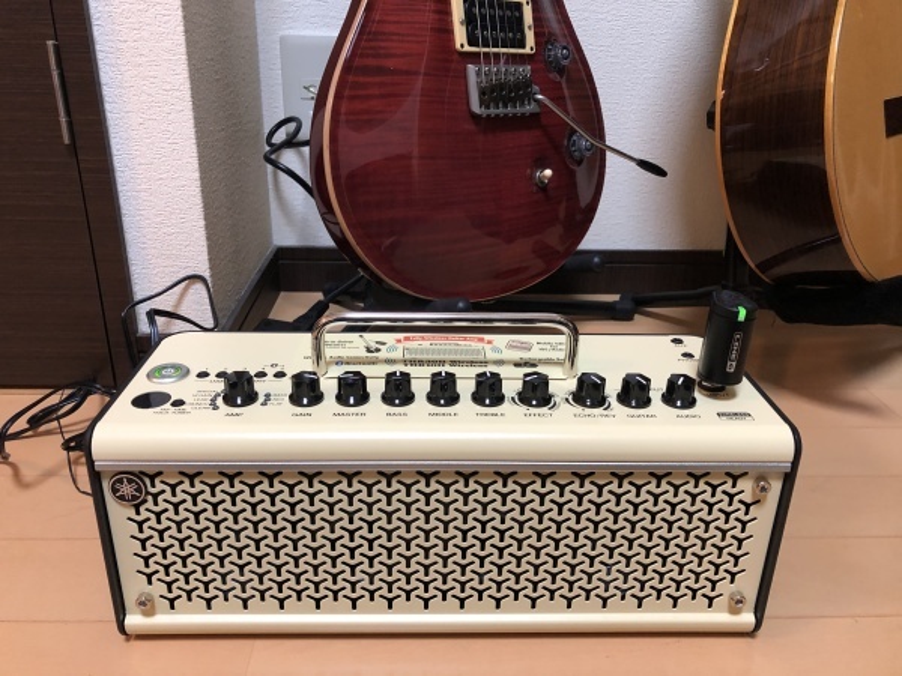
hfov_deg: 63.4
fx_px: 730
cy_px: 338
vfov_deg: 49.7
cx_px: 451
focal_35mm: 28
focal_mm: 3.99
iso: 64
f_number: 1.8
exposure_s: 1/15
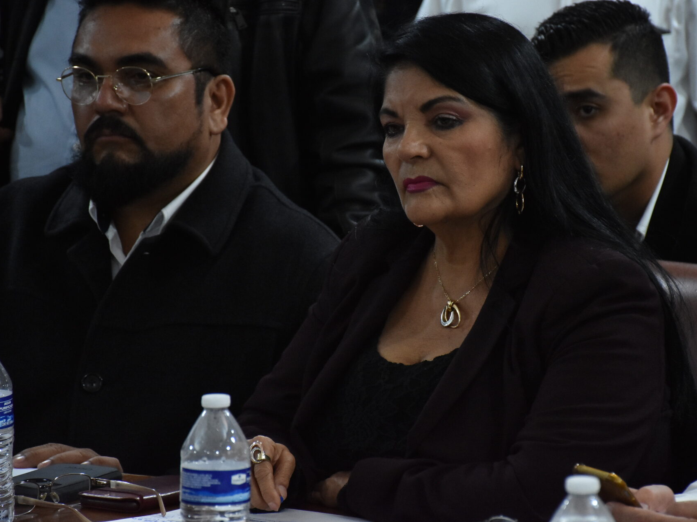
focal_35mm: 182
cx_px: 390
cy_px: 261
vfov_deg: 8.2
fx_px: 3665
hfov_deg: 10.9
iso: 2000
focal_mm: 112
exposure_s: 1/60
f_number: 5.6
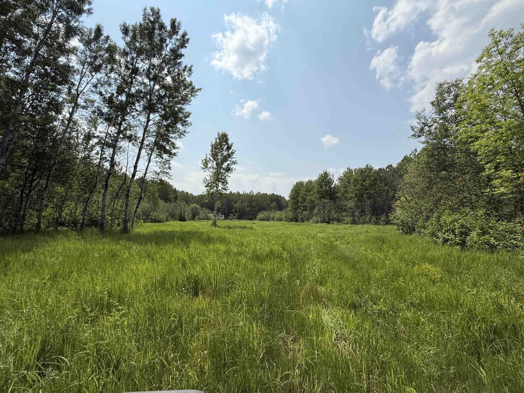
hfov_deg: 102.1
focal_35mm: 14
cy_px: 196
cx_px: 262
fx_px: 212
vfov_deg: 85.7
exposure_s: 1/5155
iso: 50
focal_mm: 2.22
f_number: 2.2
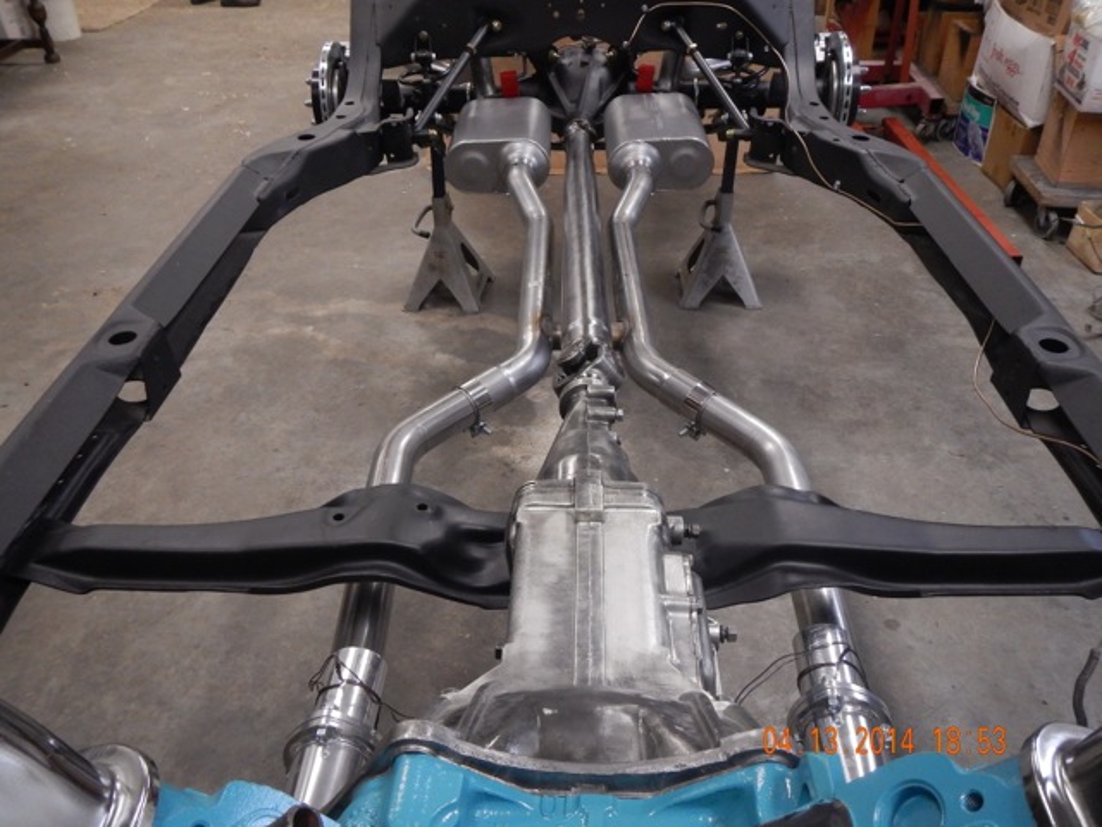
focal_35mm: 28
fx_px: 891
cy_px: 414
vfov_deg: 49.7
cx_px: 551
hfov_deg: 63.4
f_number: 3.9
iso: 360
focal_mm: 5
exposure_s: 1/30
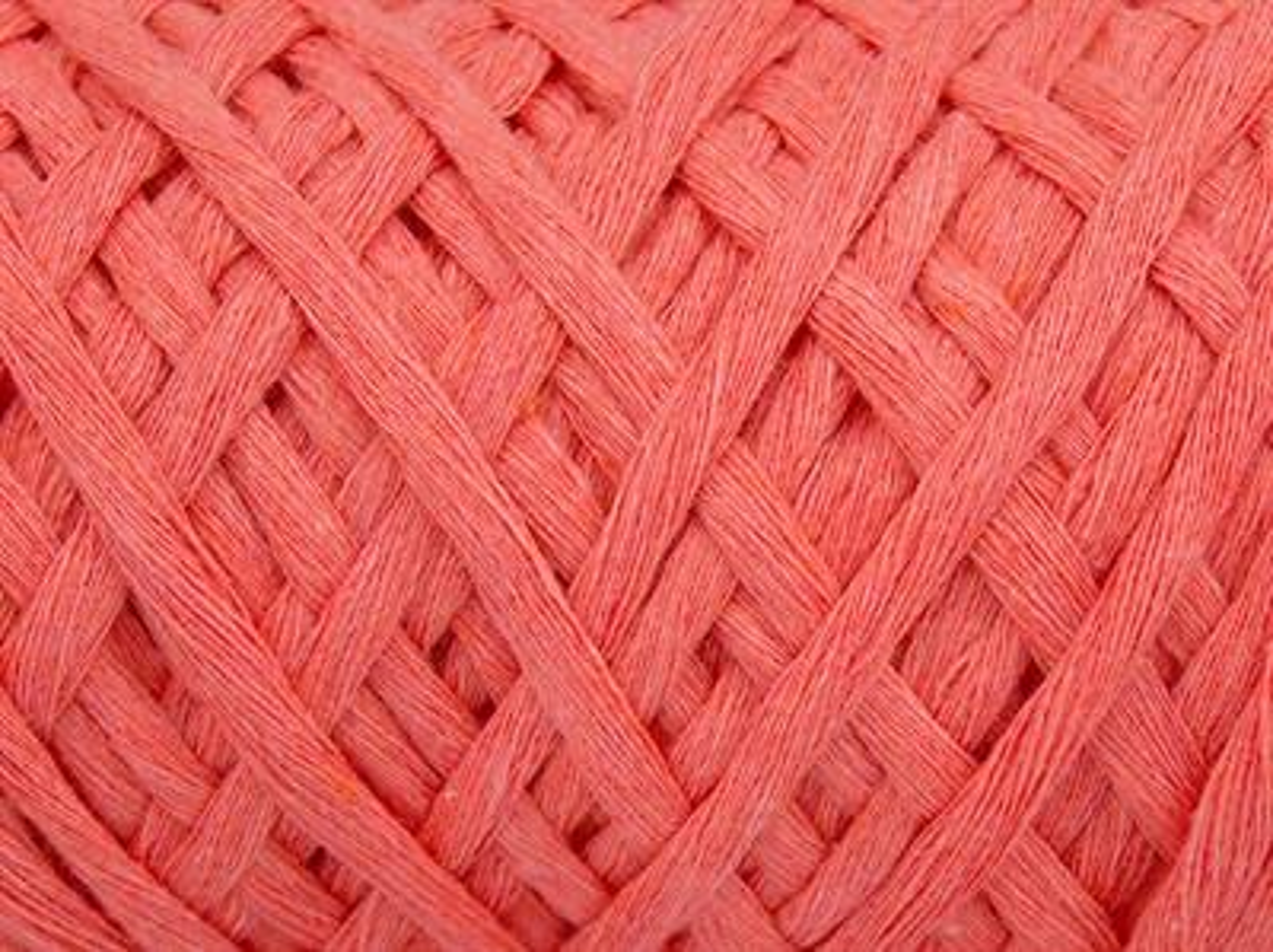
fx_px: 2645
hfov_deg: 27.1
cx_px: 636
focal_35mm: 72
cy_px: 476
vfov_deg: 20.4
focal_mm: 14.73
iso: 200
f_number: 2.9
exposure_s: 1/63.3
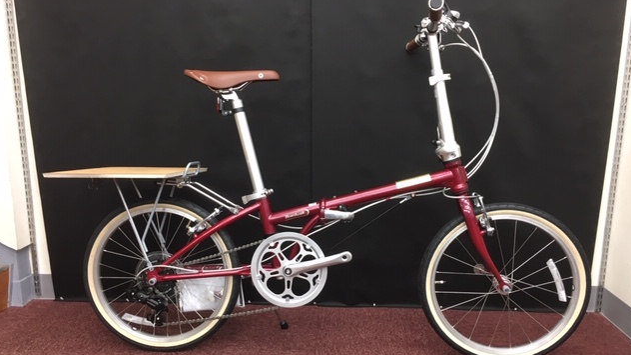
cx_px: 316
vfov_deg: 36.6
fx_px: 535
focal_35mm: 32
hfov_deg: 61.0
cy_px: 204
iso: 64
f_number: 2.2
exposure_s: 1/30
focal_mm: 4.15
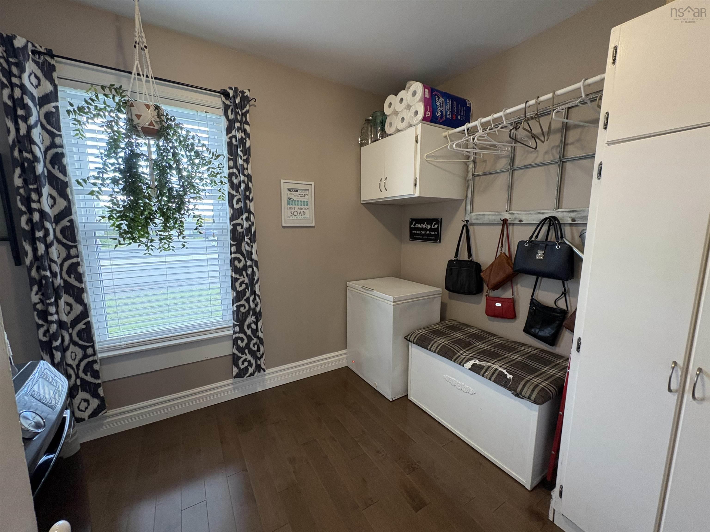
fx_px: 287
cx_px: 355
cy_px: 266
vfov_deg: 85.7
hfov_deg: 102.1
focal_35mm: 14
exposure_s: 1/60
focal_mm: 2.22
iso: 320
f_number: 2.2
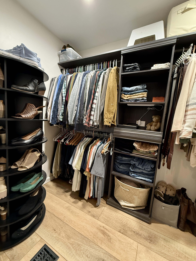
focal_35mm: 14
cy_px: 130
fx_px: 106
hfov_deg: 85.7
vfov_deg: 102.1
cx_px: 98
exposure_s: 1/60
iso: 320
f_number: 2.2
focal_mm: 2.22
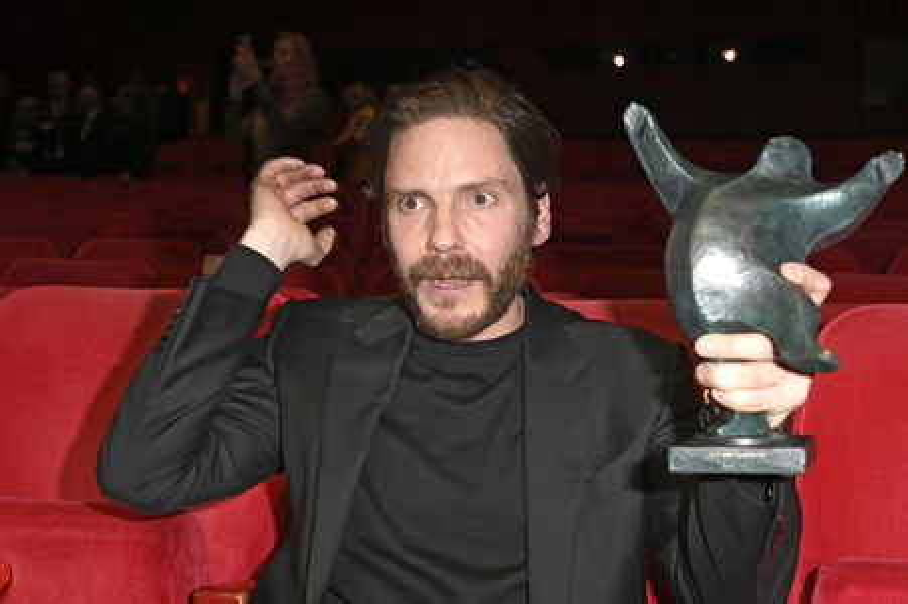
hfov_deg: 38.2
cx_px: 454
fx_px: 1311
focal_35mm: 52
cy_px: 302
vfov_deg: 26.0
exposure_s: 1/60
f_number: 5.6
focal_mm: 52
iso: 1250
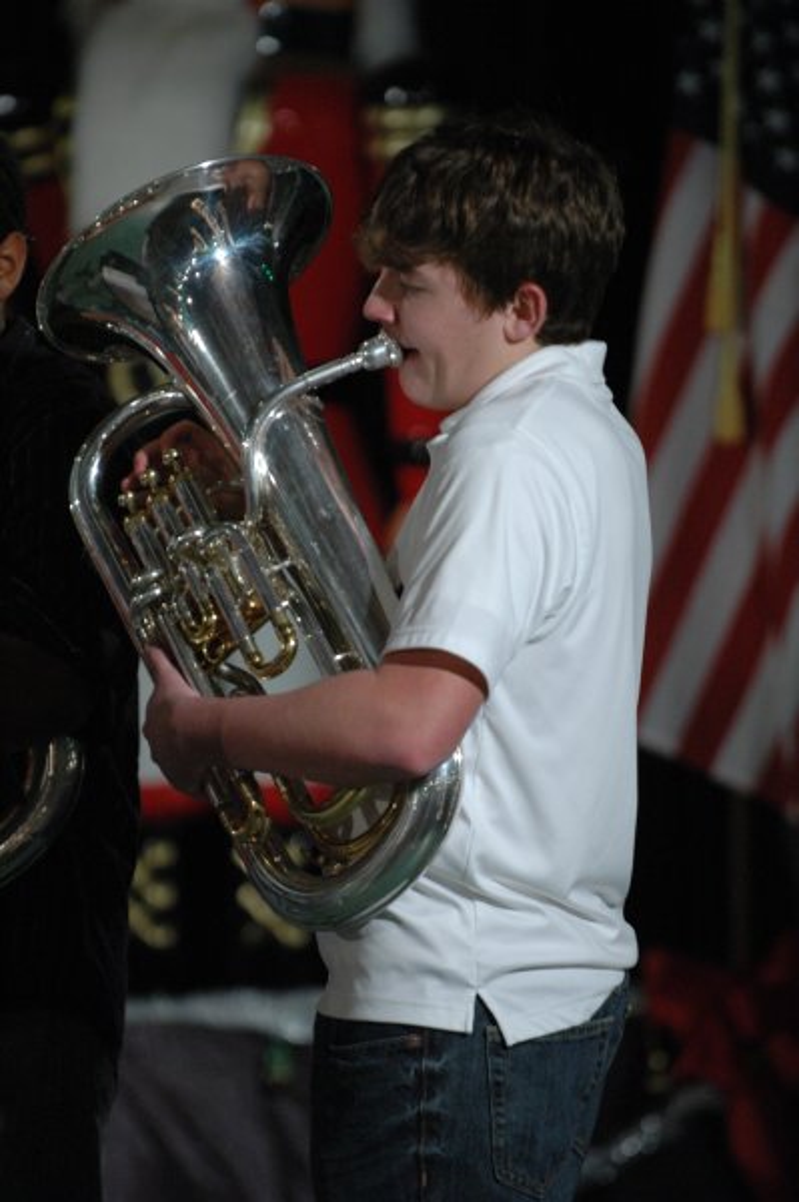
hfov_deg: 4.6
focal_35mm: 300
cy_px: 601
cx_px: 400
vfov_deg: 6.9
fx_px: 10004
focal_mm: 200
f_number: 2.8
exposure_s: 1/60
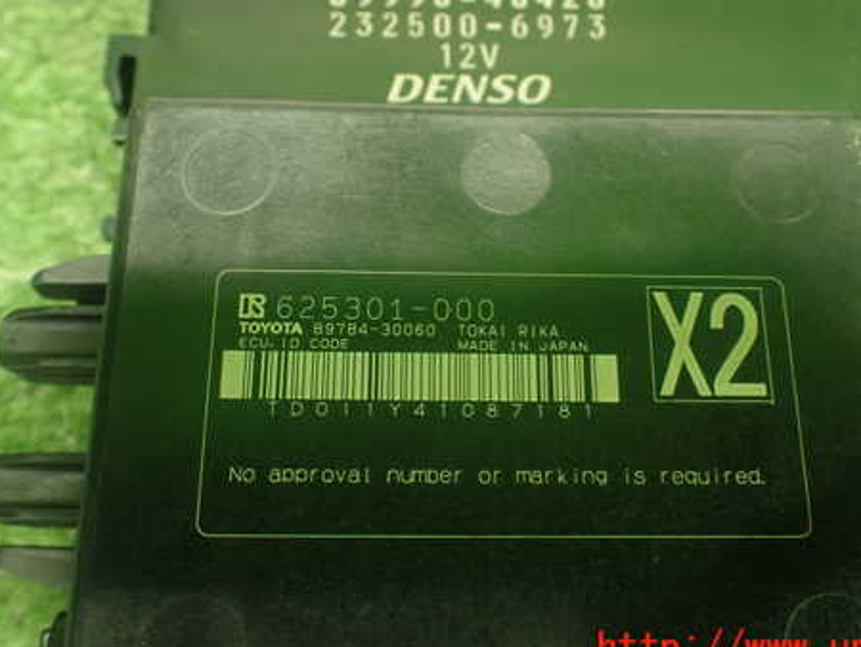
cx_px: 455
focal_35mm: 40
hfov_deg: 46.8
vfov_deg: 35.8
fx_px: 995
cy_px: 243
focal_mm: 5.4
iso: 800
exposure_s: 1/40
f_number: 2.3
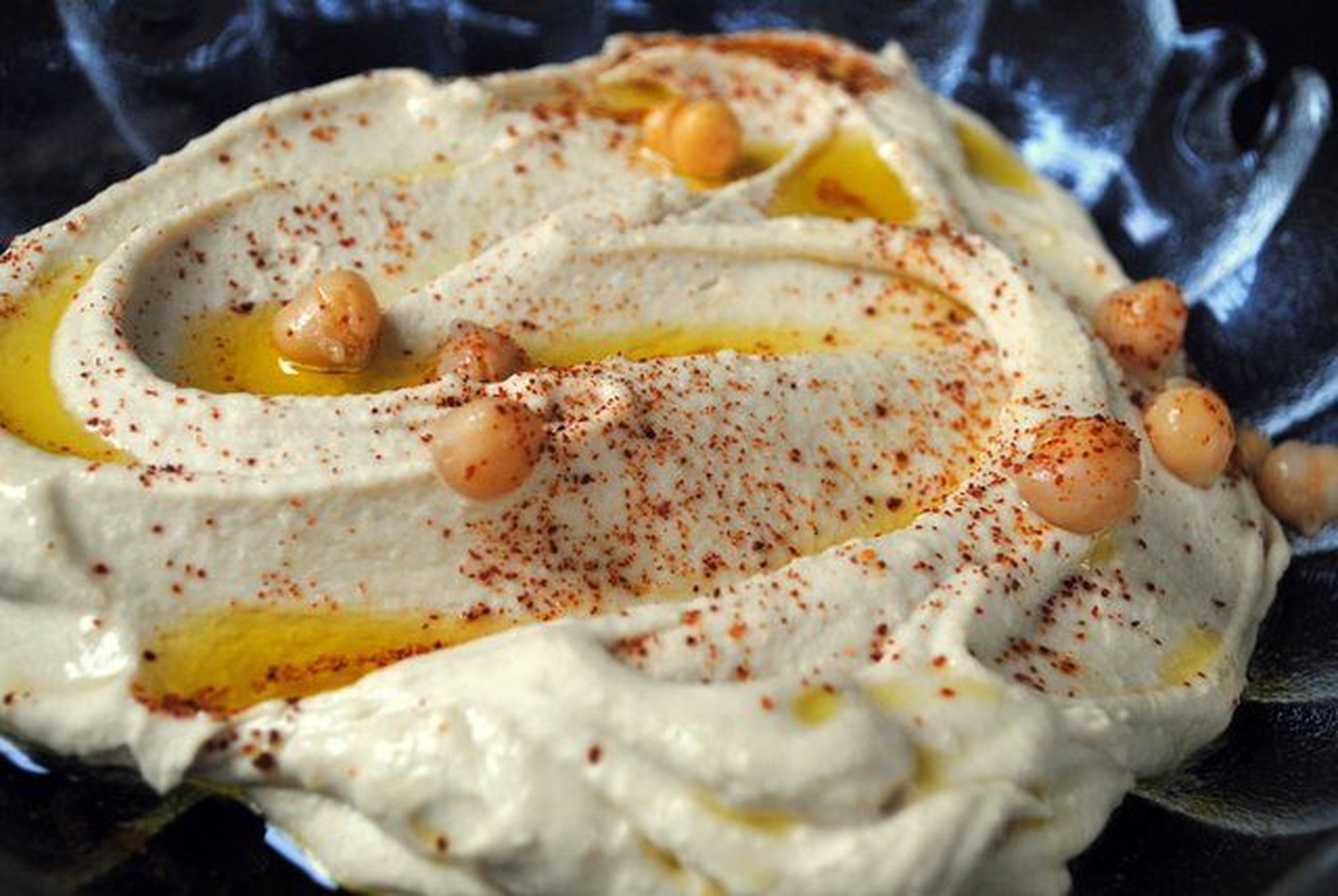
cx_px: 669
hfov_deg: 35.0
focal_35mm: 57
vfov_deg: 23.9
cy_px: 448
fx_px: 2122
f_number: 5
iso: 280
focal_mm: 38
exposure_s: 1/30
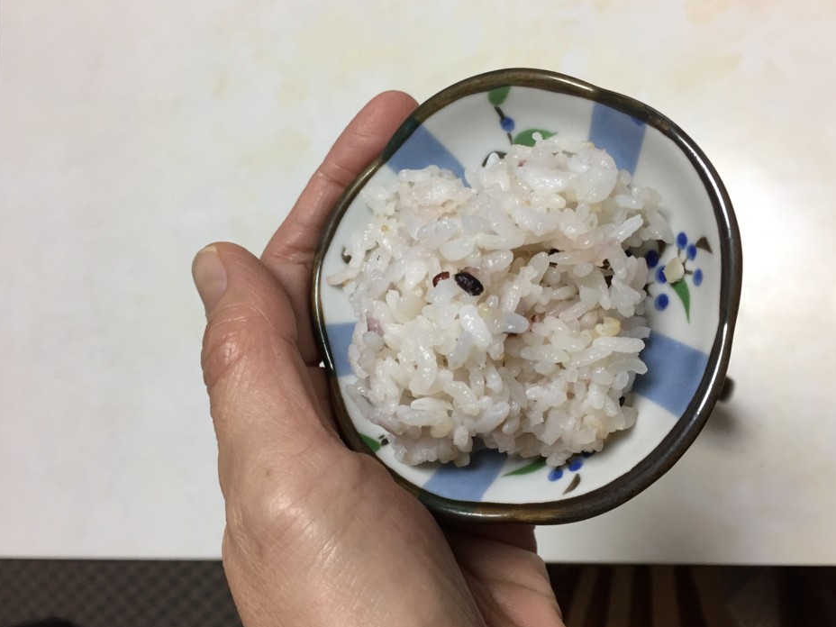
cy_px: 302
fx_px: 773
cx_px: 429
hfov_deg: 56.8
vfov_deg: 44.2
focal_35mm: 32
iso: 50
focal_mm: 4.15
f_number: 2.2
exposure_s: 1/30
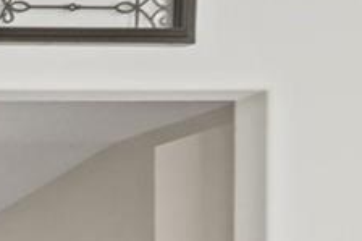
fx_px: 1075
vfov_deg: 11.7
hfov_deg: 10.9
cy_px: 453
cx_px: -771
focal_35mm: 107
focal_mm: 10
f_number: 7.1
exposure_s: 1/4
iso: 400
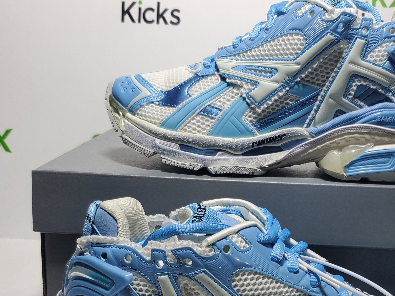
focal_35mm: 51
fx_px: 582
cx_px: 256
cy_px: 229
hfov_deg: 37.2
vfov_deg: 28.1
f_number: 1.5
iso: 50
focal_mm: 4.3
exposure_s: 1/480
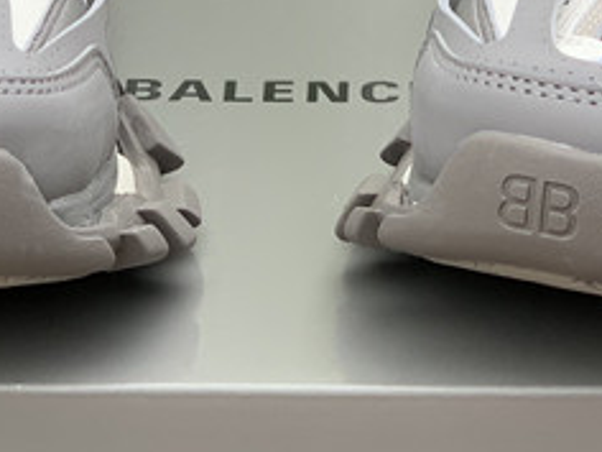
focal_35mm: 198
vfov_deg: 7.4
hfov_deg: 10.0
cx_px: 296
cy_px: -170
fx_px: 3443
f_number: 2.4
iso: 25
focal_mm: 6
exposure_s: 1/122
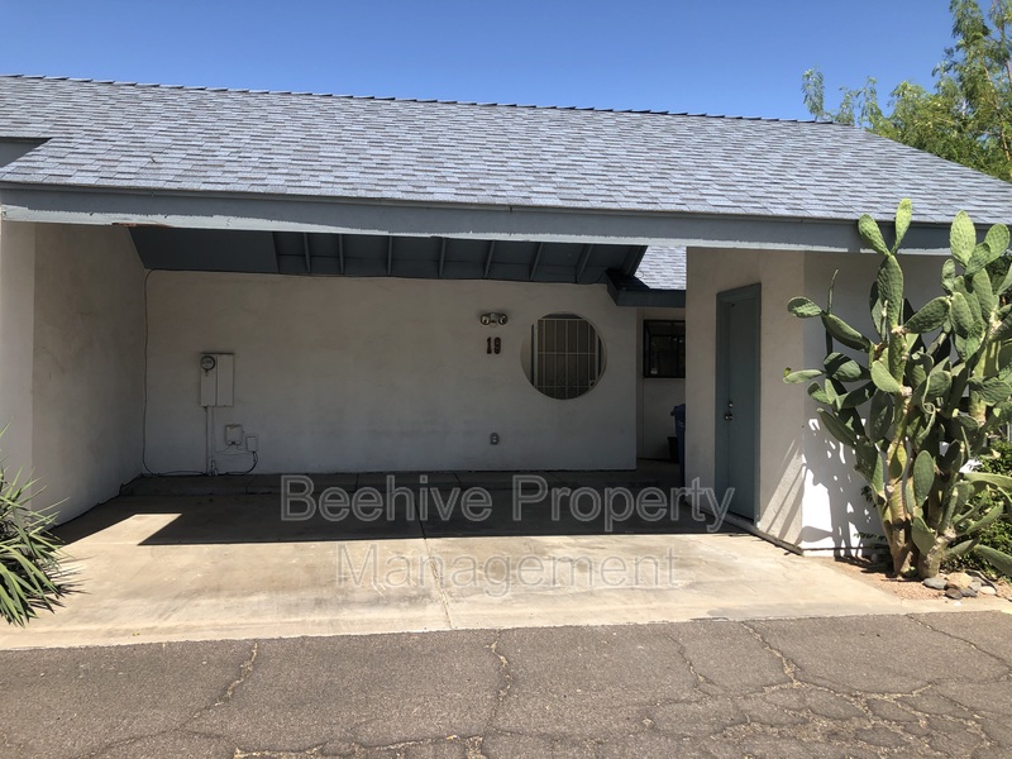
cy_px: 380
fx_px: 819
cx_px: 506
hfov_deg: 63.4
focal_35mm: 28
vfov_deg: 49.7
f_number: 1.8
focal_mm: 3.99
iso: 20
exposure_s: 1/1156
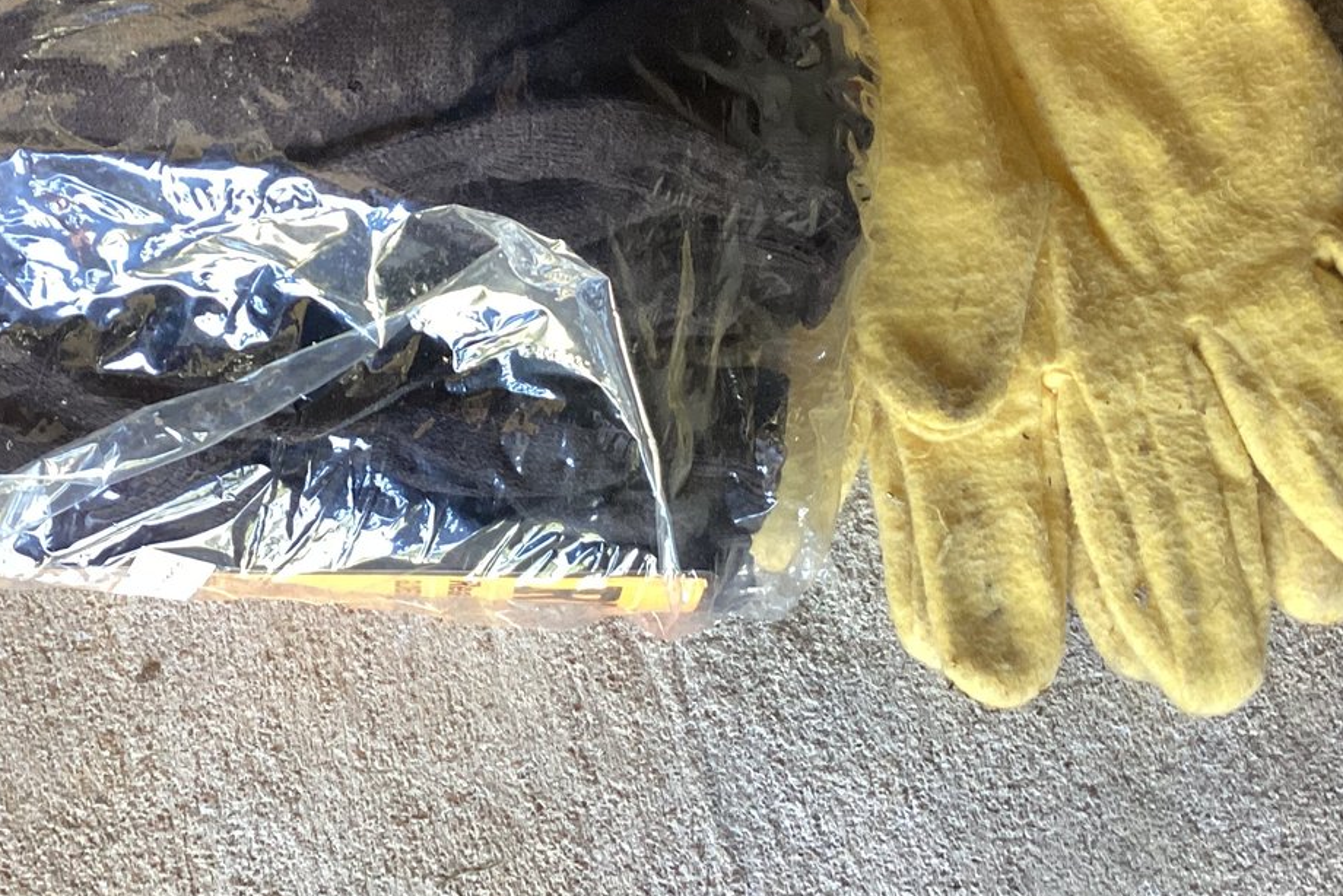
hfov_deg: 37.2
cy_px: 294
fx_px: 1978
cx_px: 465
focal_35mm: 53
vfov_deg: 25.4
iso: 160
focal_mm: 3.3
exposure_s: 1/60
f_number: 2.4
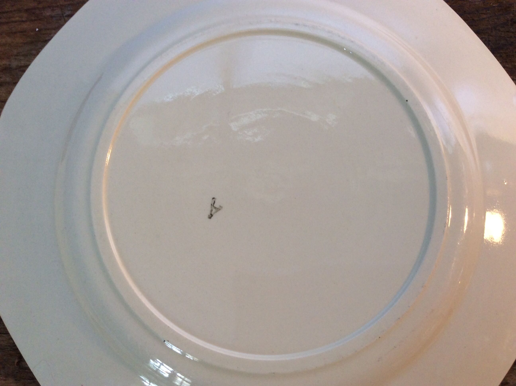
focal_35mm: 32
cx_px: 258
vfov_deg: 44.1
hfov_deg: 56.9
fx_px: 476
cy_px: 193
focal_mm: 3.3
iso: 64
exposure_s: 1/25
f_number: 2.4
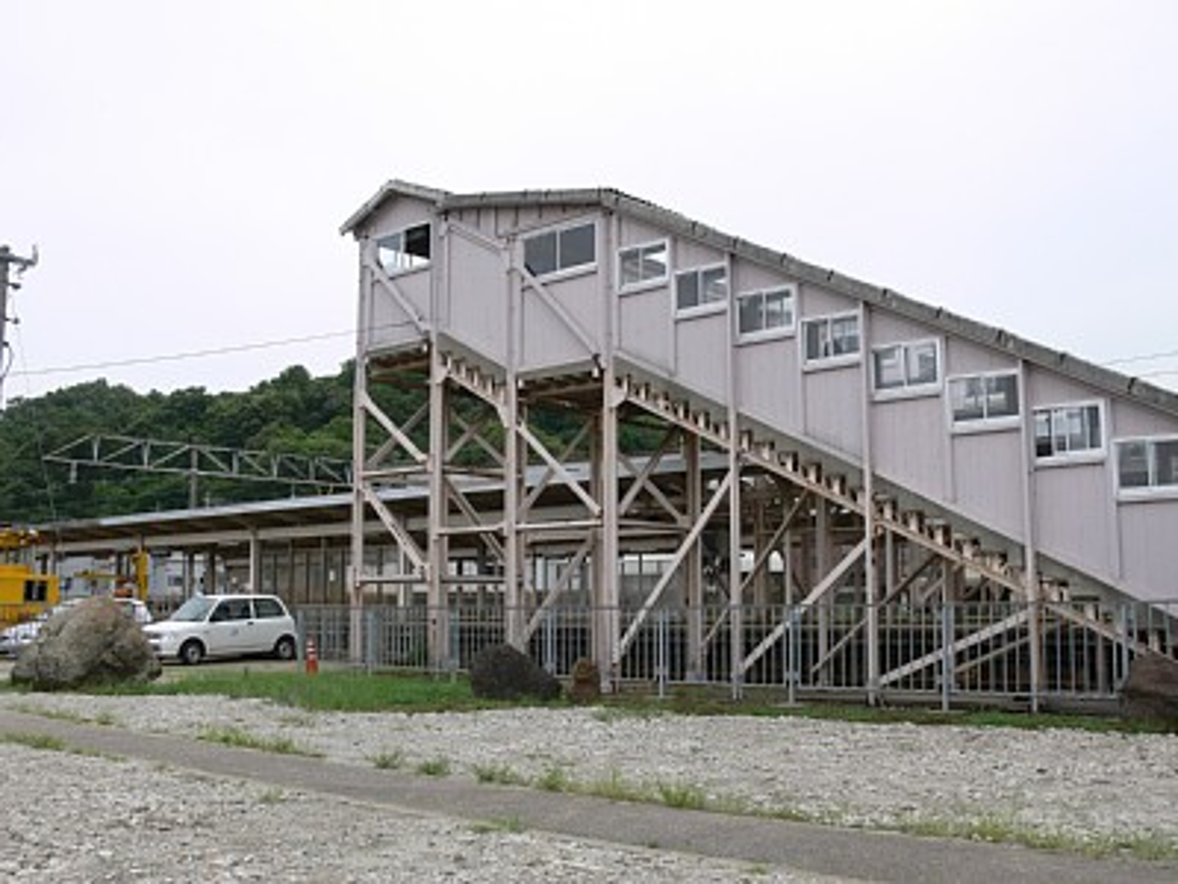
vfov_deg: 40.7
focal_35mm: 35
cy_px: 442
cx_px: 589
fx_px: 1191
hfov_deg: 52.6
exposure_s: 1/320
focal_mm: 7.4
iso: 80
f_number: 5.6
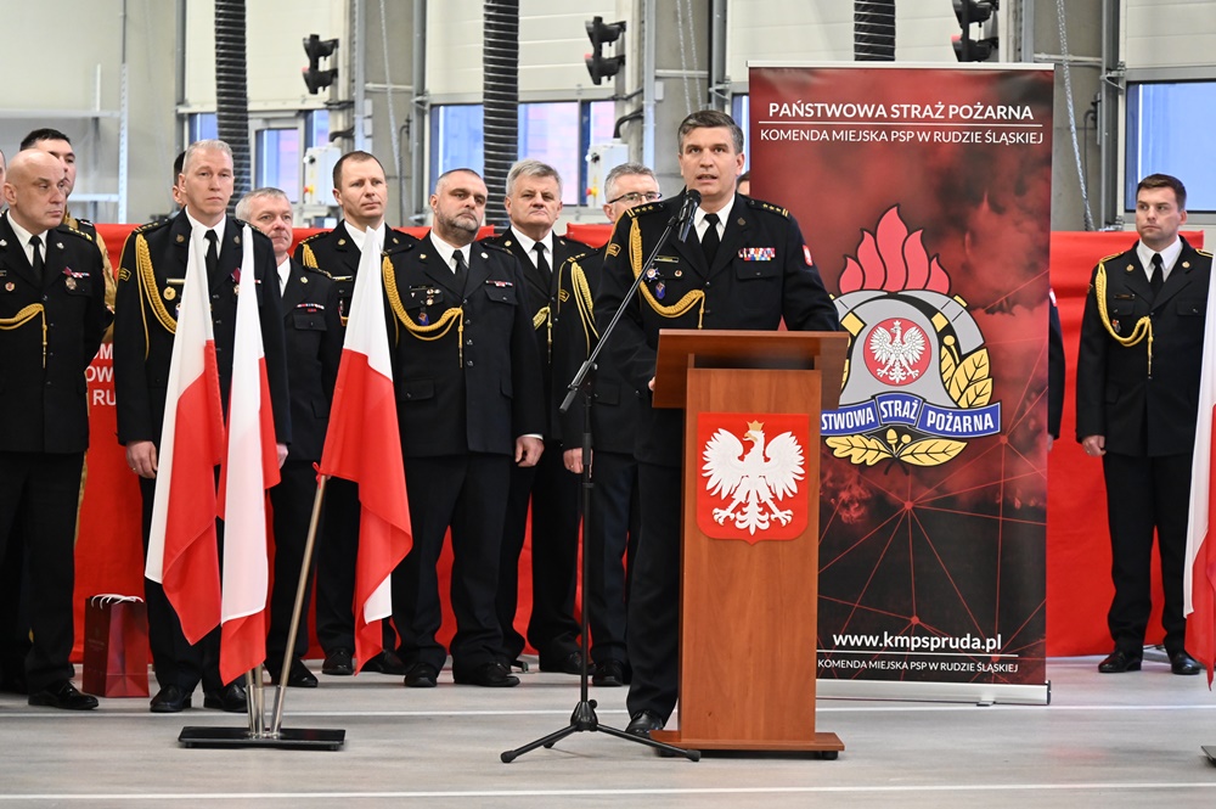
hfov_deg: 10.3
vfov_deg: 6.9
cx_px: 608
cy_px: 404
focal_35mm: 200
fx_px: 6750
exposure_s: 1/125
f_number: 6.3
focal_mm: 200
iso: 5600
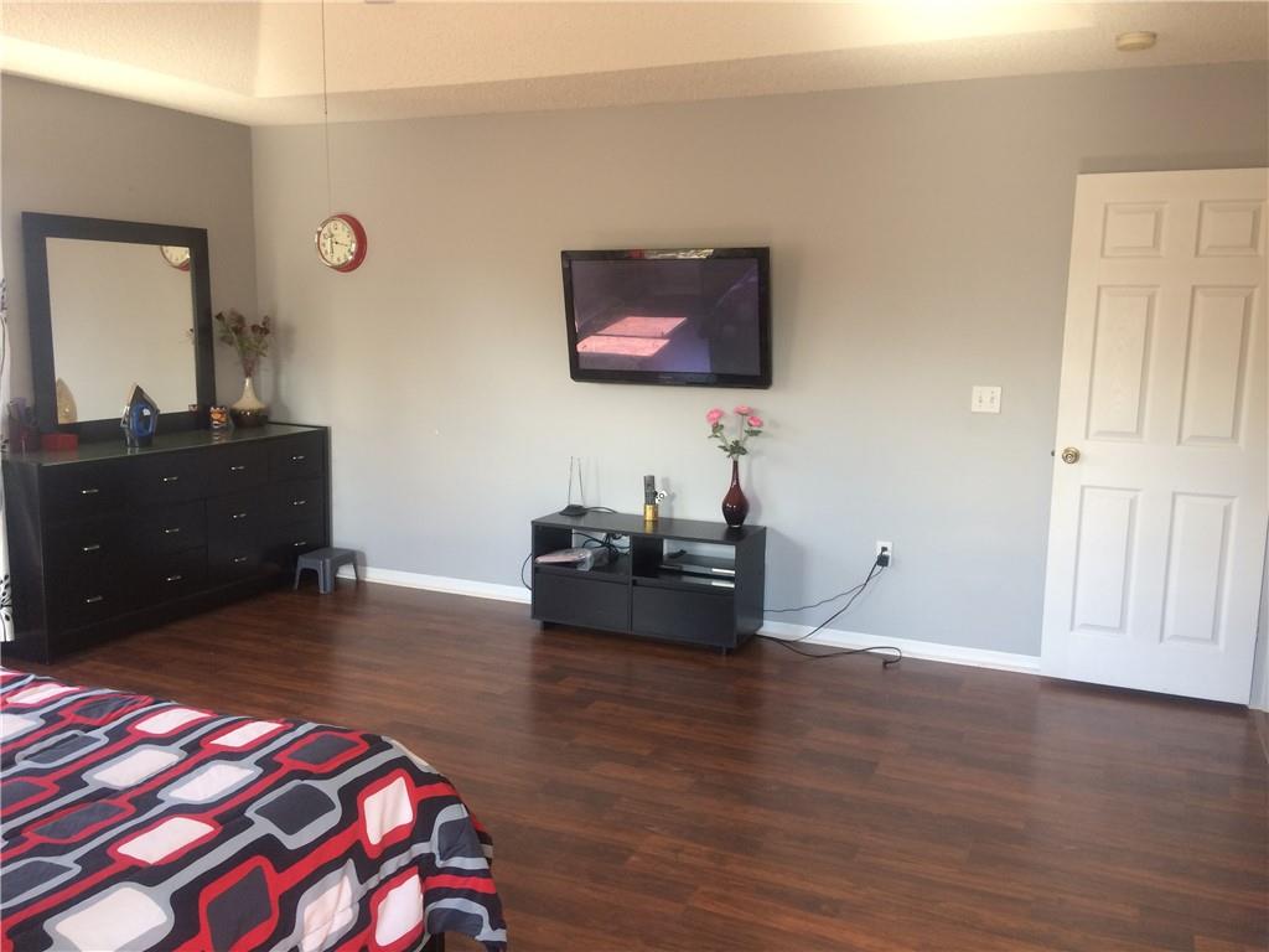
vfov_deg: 48.2
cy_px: 476
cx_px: 634
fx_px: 1063
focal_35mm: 29
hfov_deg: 61.7
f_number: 2.2
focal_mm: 4.15
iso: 40
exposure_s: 1/30
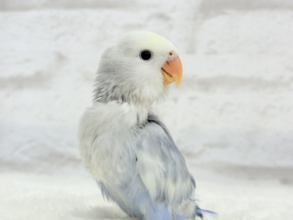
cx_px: 146
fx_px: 440
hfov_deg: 36.8
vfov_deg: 28.0
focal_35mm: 52
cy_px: 110
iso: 32
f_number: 1.6
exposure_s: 1/50
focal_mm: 5.96
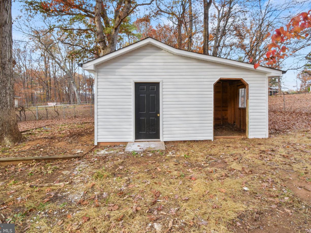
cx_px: 158
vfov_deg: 74.7
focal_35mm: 17
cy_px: 114
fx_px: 153
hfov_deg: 91.0
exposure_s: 1/1.25
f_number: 22
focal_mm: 10
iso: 100
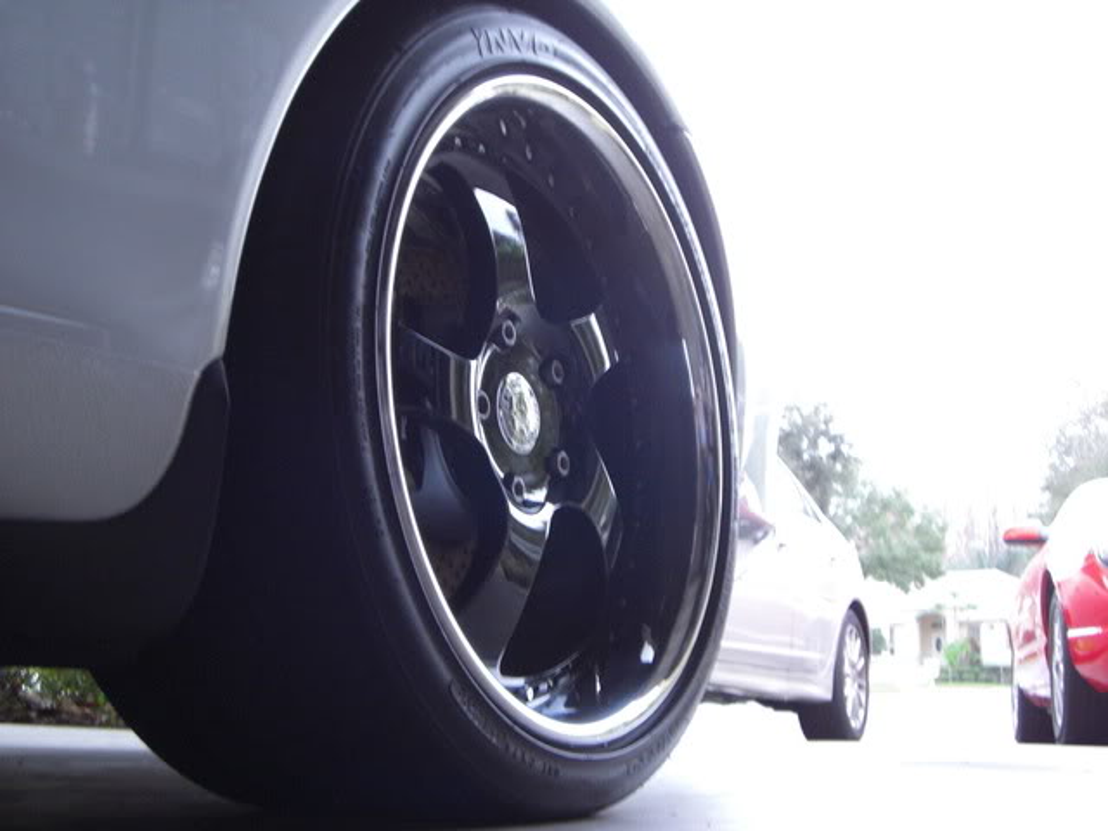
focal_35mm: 47
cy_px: 416
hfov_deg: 40.4
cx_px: 554
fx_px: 1504
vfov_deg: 30.9
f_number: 3
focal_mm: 7.6
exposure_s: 1/20
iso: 200
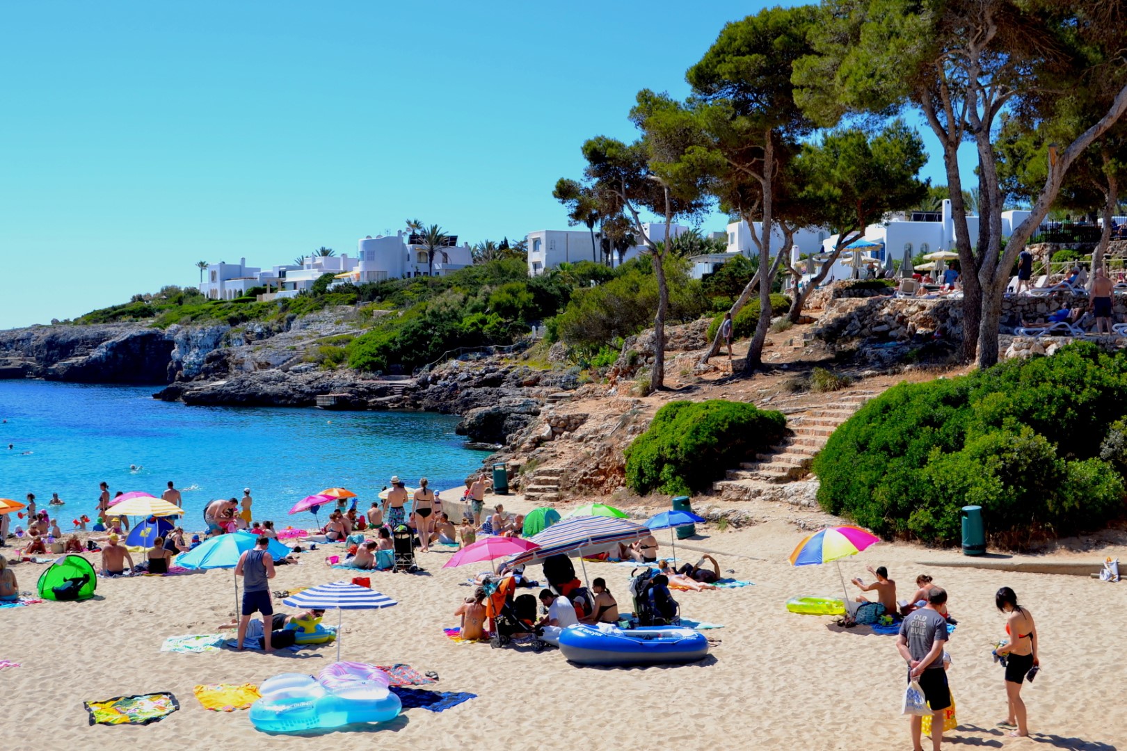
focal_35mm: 48
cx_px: 564
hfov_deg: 41.1
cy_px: 376
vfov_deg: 28.1
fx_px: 1503
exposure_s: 1/200
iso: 100
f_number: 7.1
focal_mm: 32
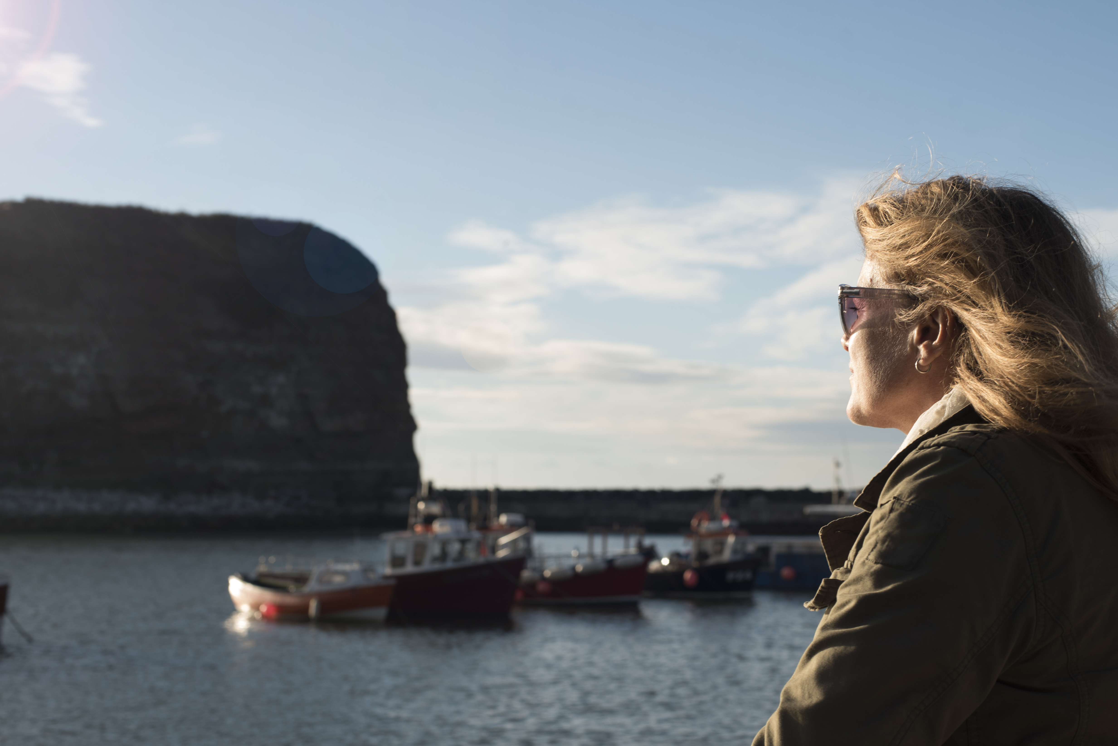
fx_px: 1895
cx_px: 624
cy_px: 433
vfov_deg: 22.3
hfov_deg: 32.8
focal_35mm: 61
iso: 64
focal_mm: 50
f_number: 8
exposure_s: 1/200
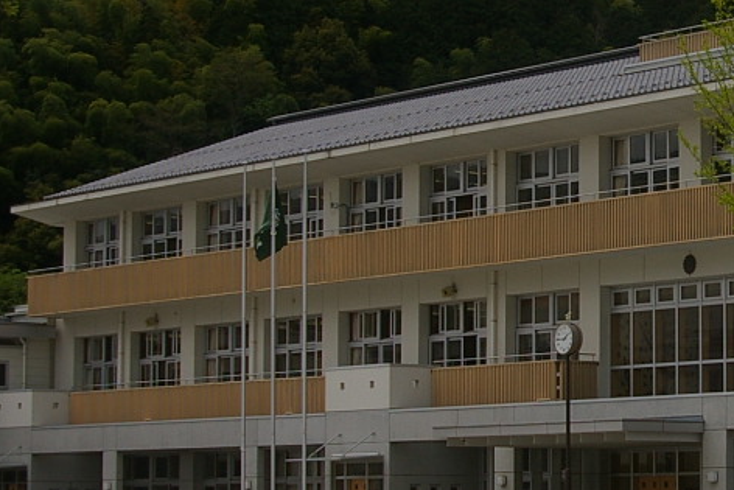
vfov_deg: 9.7
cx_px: 718
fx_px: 2888
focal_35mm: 142
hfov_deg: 14.3
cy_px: 198
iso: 200
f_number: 8
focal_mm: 29
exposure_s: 1/750
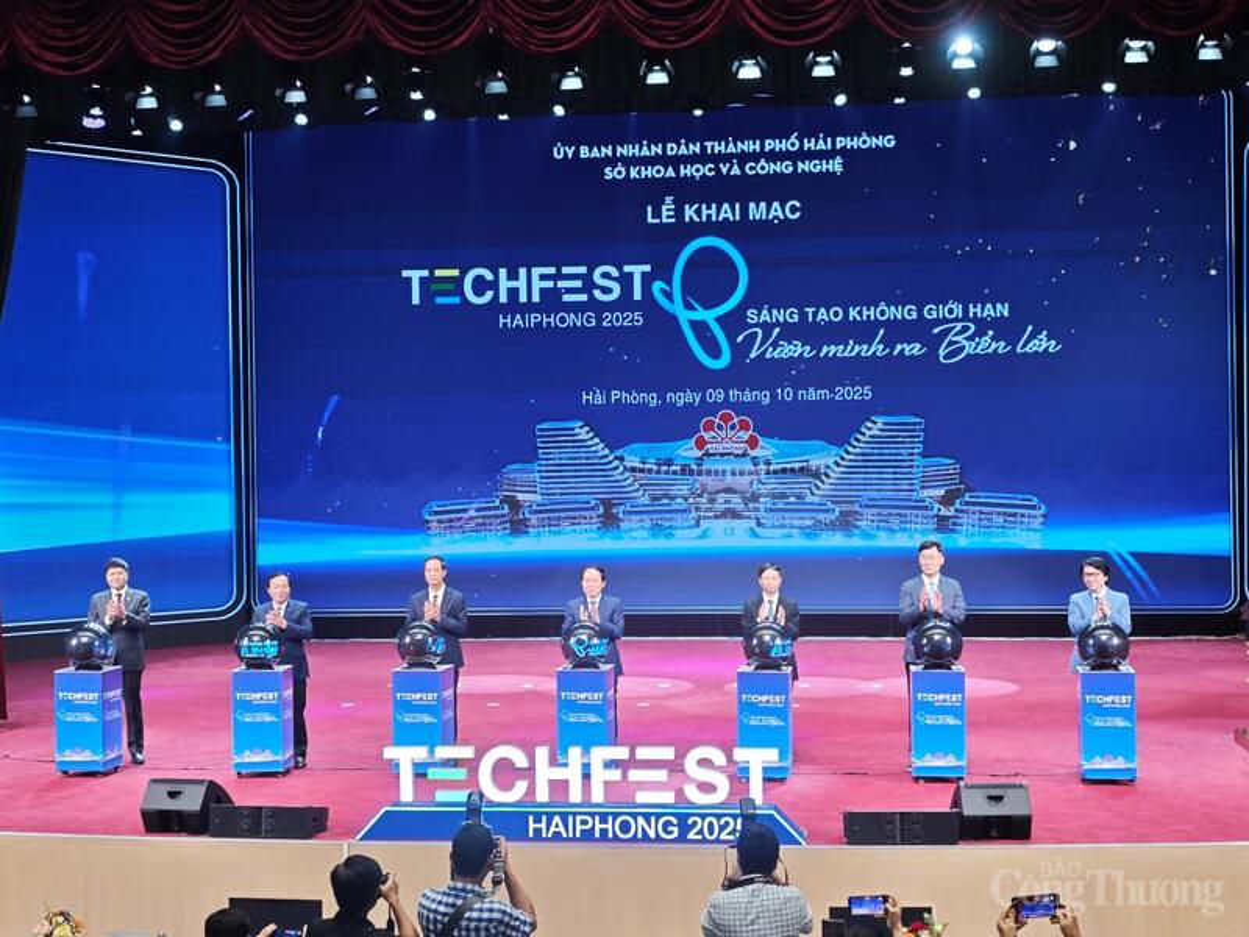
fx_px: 1912
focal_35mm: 53
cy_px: 468
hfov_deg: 36.2
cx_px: 624
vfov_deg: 27.5
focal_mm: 8.72
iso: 80
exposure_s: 1/100
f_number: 1.63
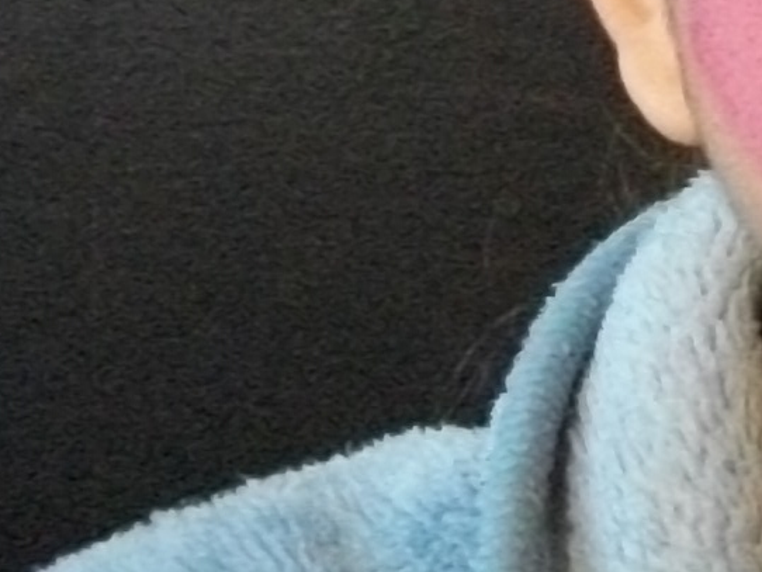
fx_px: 3369
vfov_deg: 9.6
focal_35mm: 153
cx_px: 1092
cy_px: -128
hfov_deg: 12.4
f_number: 2.9
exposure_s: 1/8
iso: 800
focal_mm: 5.7
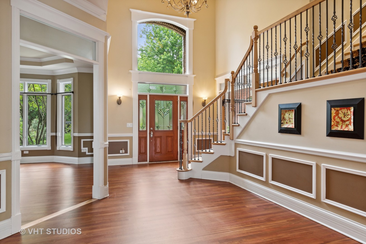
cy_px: 122
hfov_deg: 77.3
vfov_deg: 56.1
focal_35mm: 22
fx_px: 229
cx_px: 183
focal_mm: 15
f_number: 8
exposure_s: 1/6
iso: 320
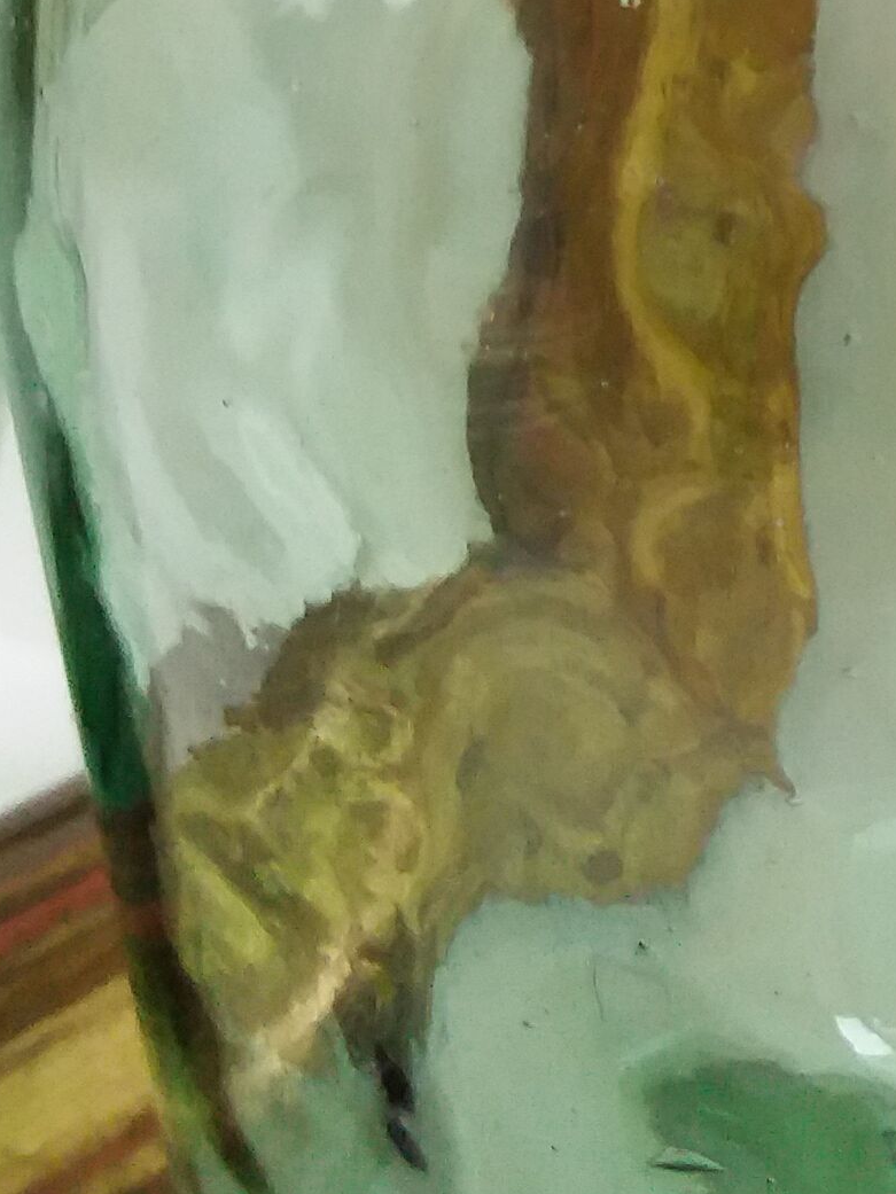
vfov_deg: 17.0
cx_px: 907
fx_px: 3830
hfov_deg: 13.2
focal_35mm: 111
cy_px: -209
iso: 200
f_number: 1.9
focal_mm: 3.7
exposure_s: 1/17
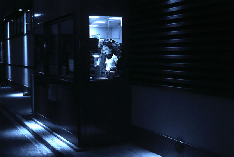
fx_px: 341
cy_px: 78
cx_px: 117
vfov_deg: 25.8
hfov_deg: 37.8
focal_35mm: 52
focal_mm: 35
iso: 1250
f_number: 3.3
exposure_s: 1/200
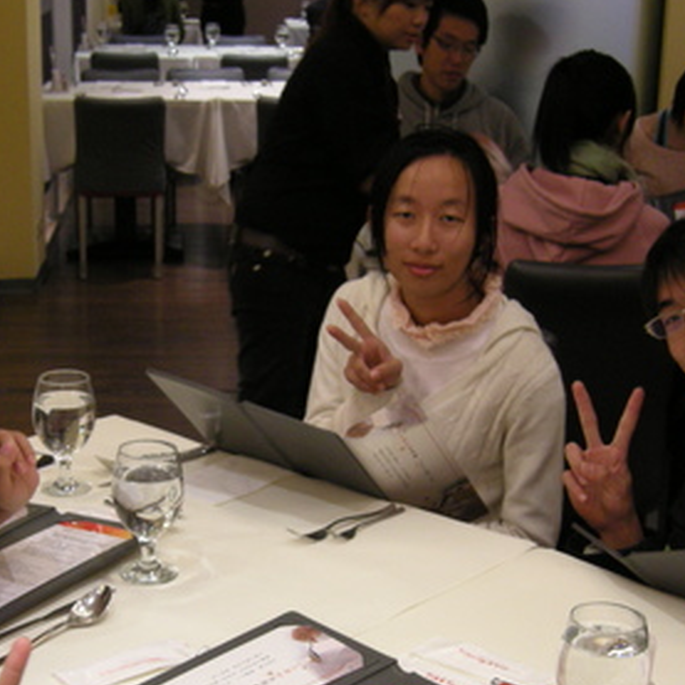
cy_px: 502
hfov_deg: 25.0
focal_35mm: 69
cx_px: 277
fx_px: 1545
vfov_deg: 24.8
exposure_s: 1/18.8
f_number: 2.7
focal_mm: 7.5
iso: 200
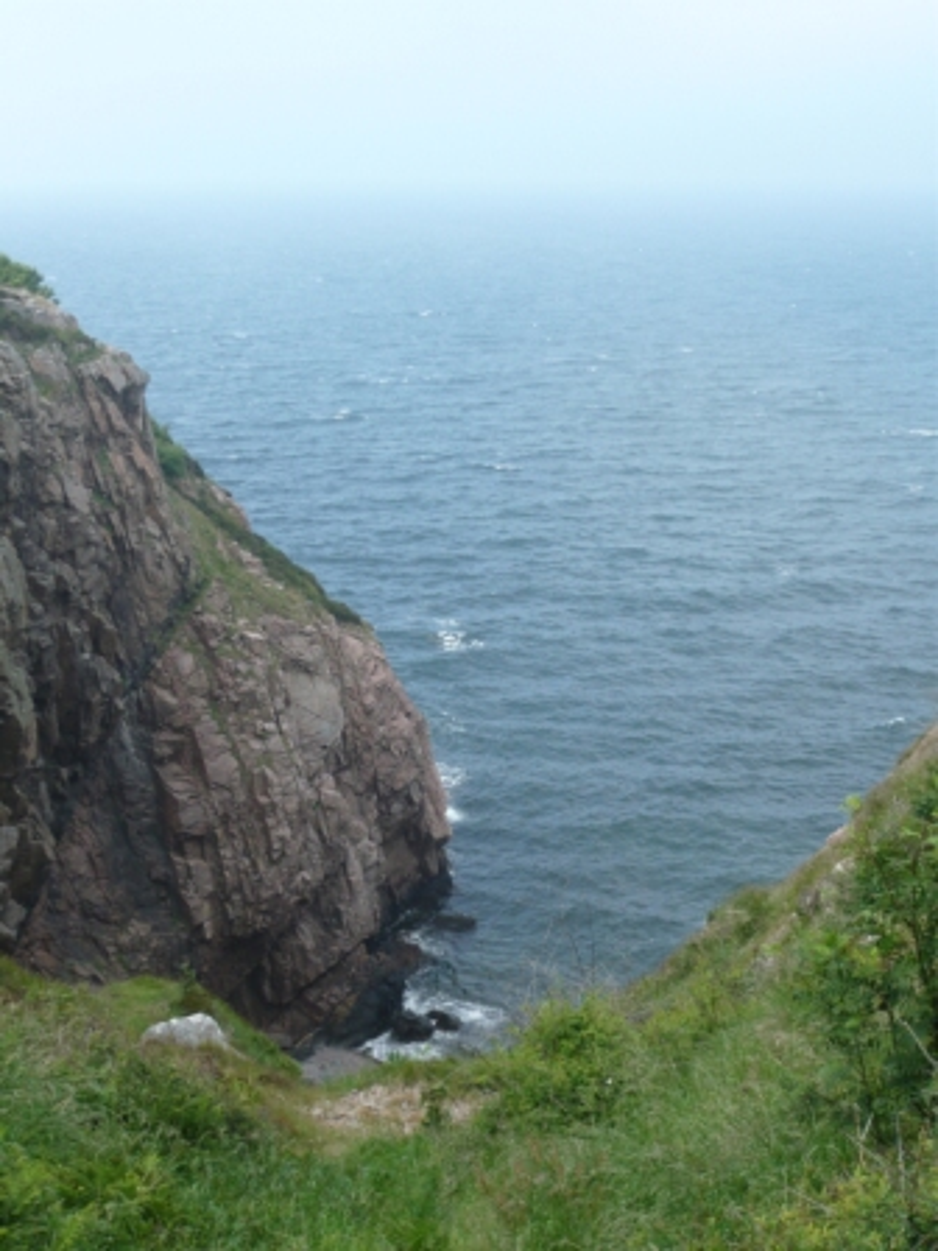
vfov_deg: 37.5
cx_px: 469
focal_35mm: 51
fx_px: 1843
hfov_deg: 28.6
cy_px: 626
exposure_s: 1/400
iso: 100
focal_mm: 8.4
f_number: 3.8
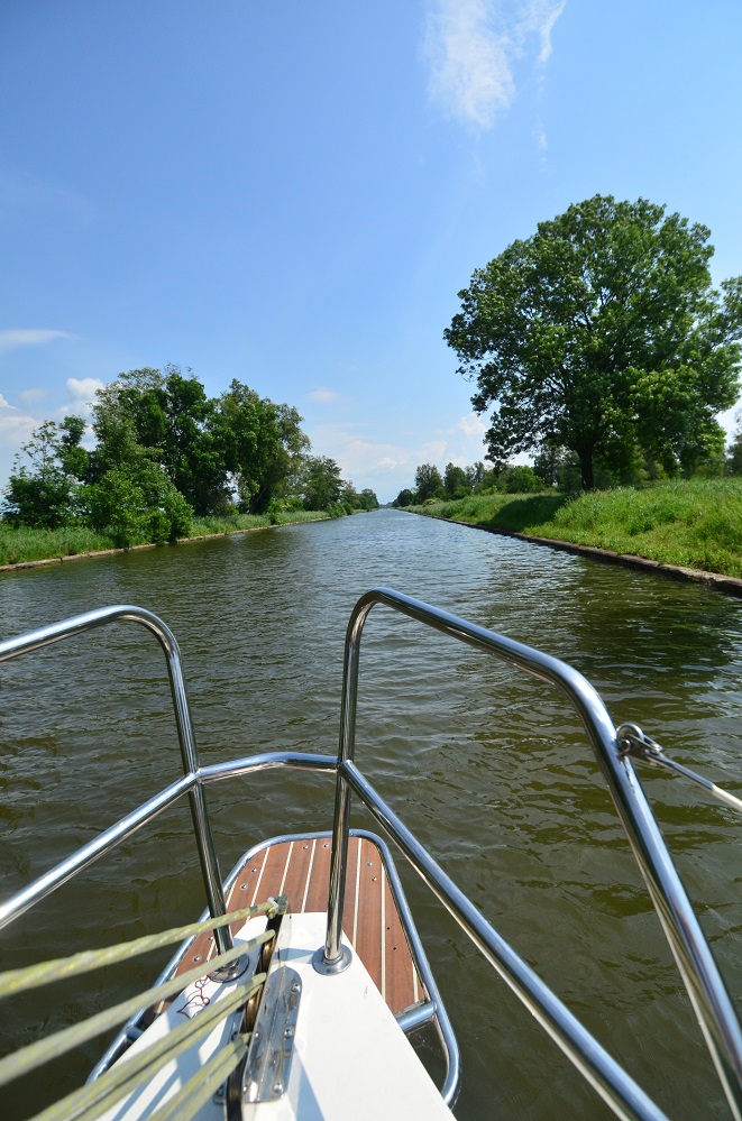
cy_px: 560
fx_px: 559
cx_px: 371
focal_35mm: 18
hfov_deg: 67.1
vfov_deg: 90.1
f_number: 5
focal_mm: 12
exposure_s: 1/6400
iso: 640
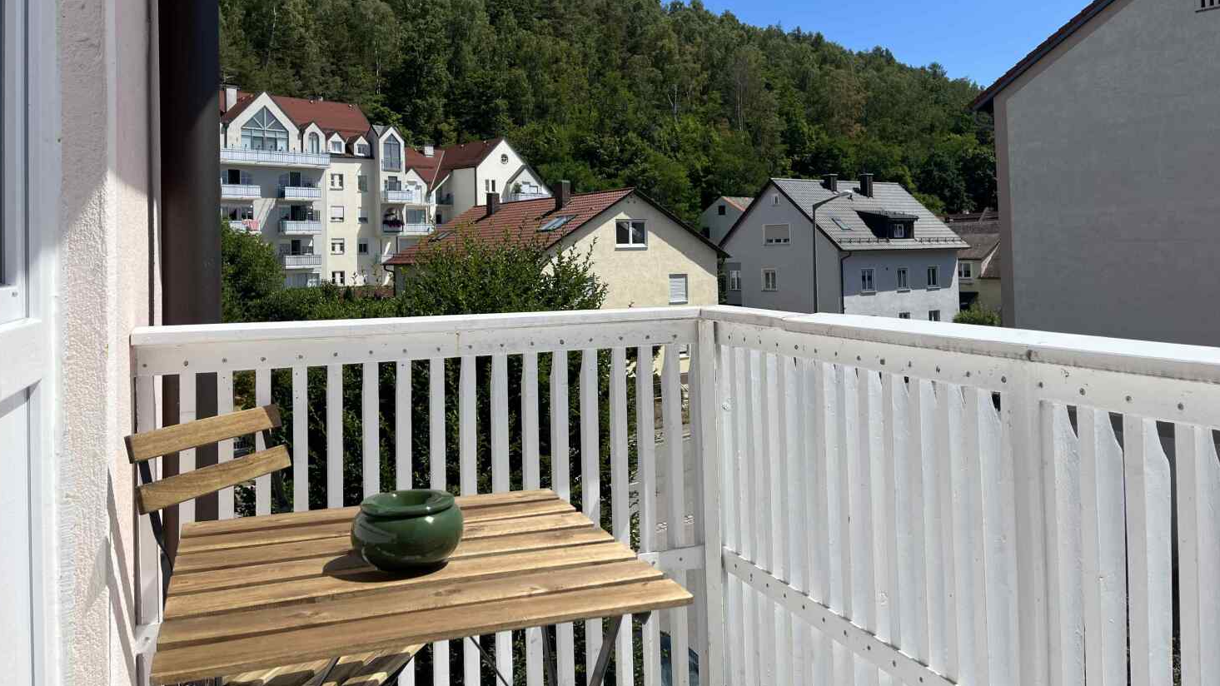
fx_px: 938
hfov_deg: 66.1
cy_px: 226
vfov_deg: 39.7
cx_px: 613
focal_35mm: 29
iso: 50
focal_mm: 5.1
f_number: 1.6
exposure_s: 1/4310
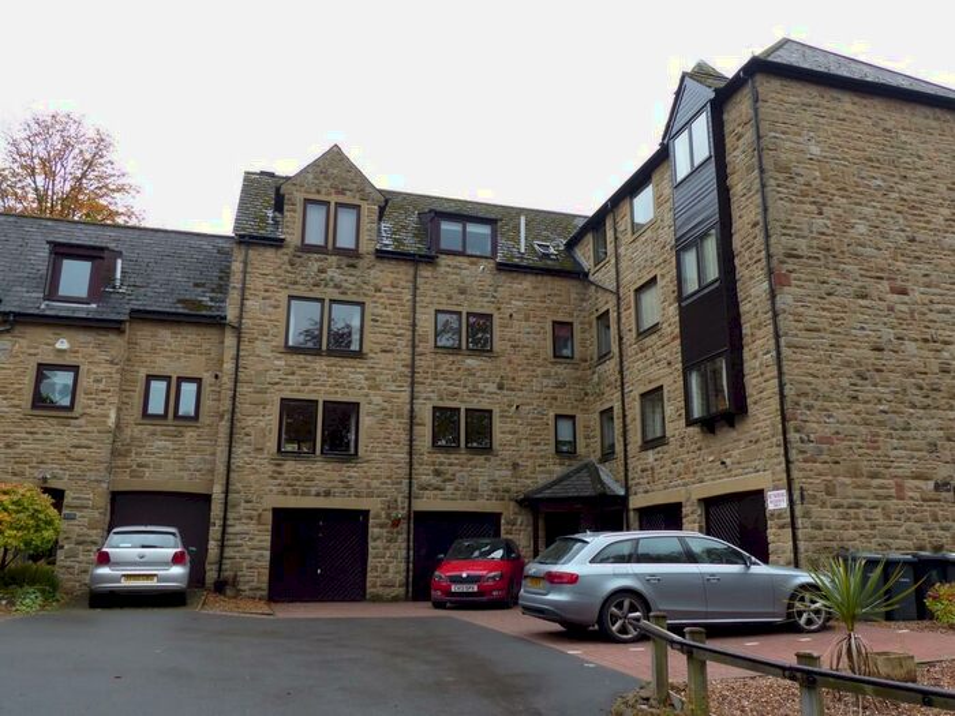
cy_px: 358
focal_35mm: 27
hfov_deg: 65.3
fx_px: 745
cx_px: 478
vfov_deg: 51.4
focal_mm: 4.9
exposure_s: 1/100
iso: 100
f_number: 4
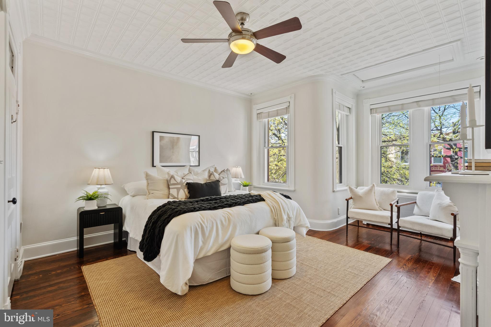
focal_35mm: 16
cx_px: 246
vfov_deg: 73.7
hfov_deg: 96.7
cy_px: 164
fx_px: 218
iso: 800
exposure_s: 1/13
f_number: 8
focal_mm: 16
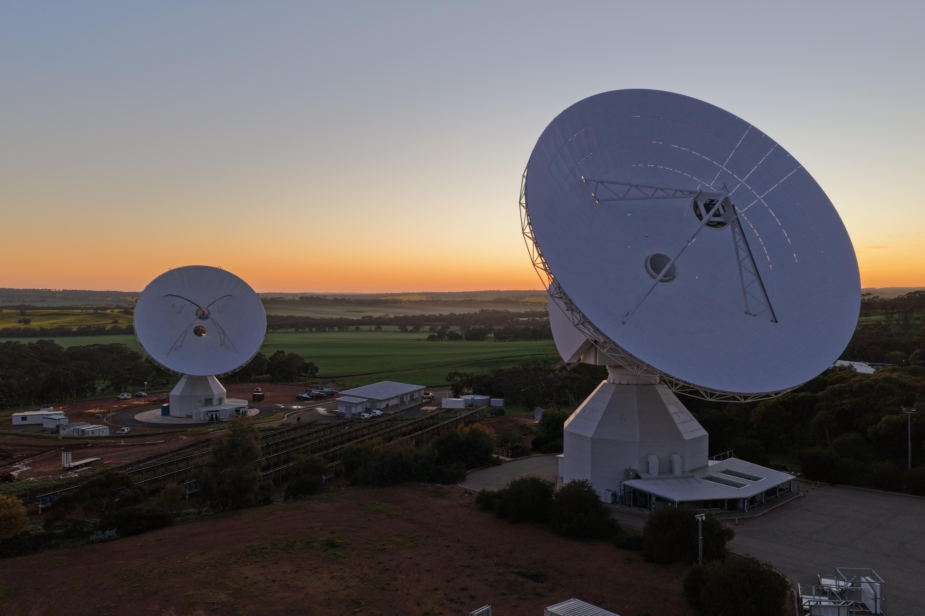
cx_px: 462
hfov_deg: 65.5
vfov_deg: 46.4
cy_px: 308
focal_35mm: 28
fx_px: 719
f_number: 2.8
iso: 400
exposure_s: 1/200
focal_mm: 14.45
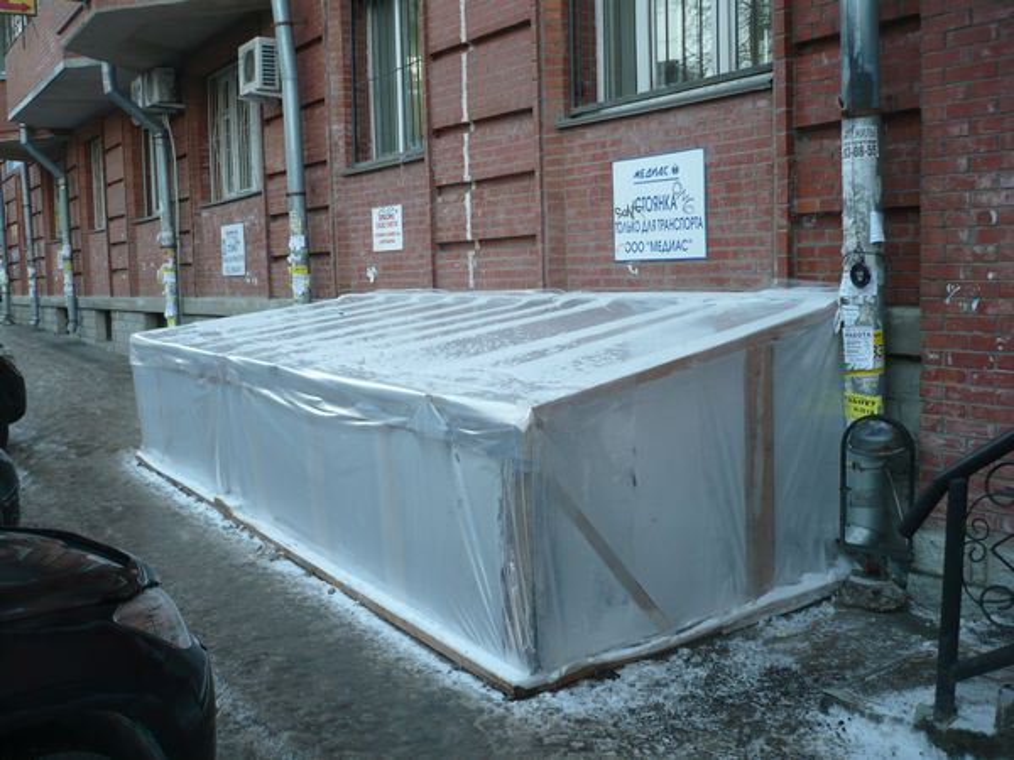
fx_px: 1025
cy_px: 380
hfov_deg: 52.6
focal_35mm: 35
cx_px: 507
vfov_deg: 40.7
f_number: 2.8
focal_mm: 5.8
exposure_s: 1/40
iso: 100
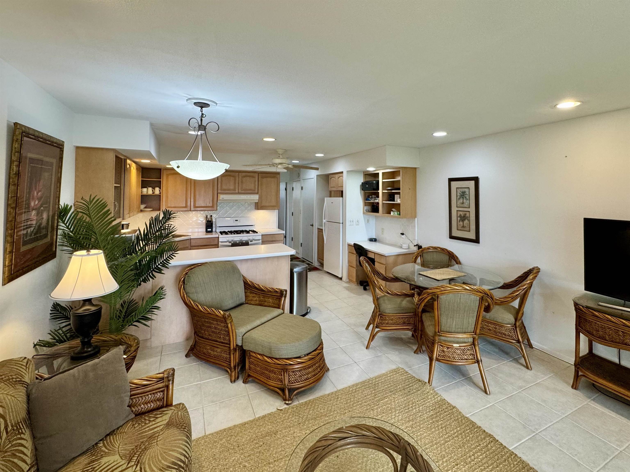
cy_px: 236
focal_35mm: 14
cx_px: 315
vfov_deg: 85.7
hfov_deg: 102.1
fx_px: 255
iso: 200
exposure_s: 1/120
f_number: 2.2
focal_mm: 2.22
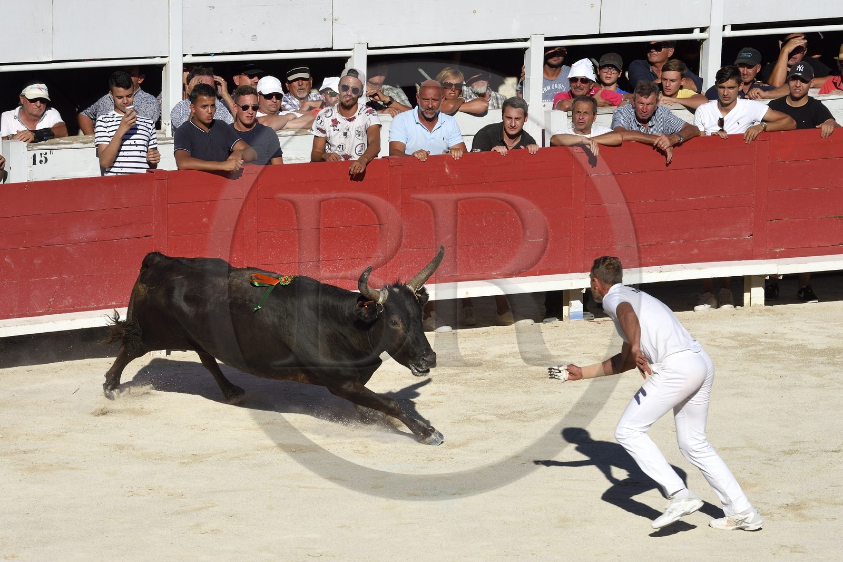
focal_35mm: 200
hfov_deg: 10.3
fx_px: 4682
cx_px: 422
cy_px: 281
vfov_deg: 6.9
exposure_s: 1/1250
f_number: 10
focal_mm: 200
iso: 400
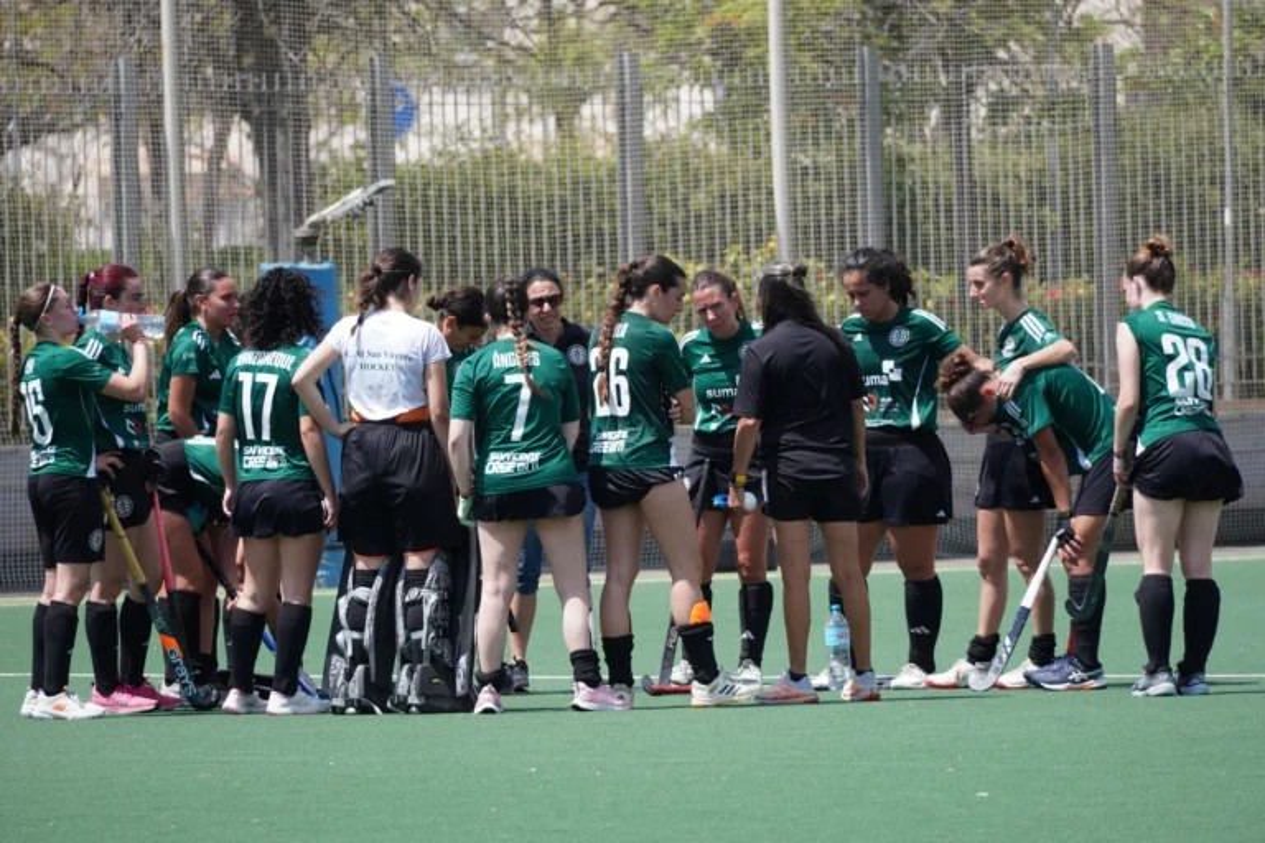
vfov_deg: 3.7
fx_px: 13018
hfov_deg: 5.6
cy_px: 422
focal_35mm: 370
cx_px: 632
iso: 250
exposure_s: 1/800
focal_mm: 247
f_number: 6.3
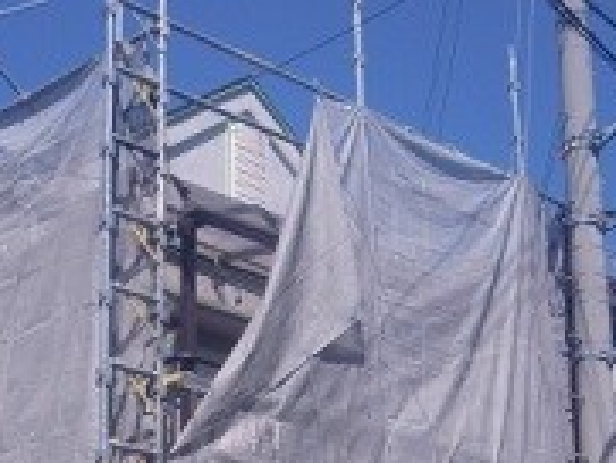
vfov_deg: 15.3
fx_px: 1674
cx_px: 255
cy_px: 514
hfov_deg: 20.8
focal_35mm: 94
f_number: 3.9
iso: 64
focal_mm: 6.66
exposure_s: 1/640
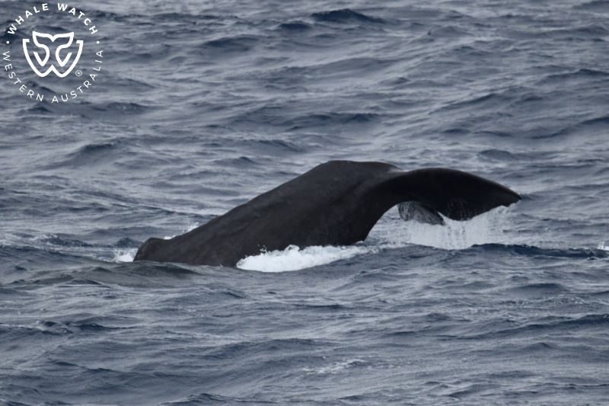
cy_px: 203
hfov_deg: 3.4
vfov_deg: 2.3
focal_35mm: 600
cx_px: 304
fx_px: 10147
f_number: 6.3
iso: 1000
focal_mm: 600
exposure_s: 1/8000
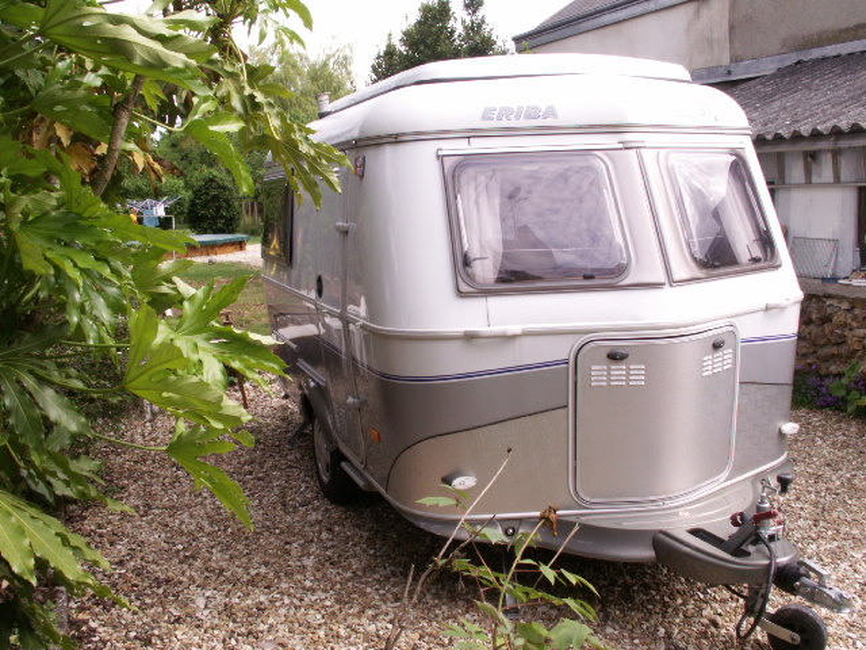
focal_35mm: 35
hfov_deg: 52.6
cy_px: 325
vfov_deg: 40.7
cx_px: 433
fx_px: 876
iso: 50
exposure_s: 1/60
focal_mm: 5.86
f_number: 8
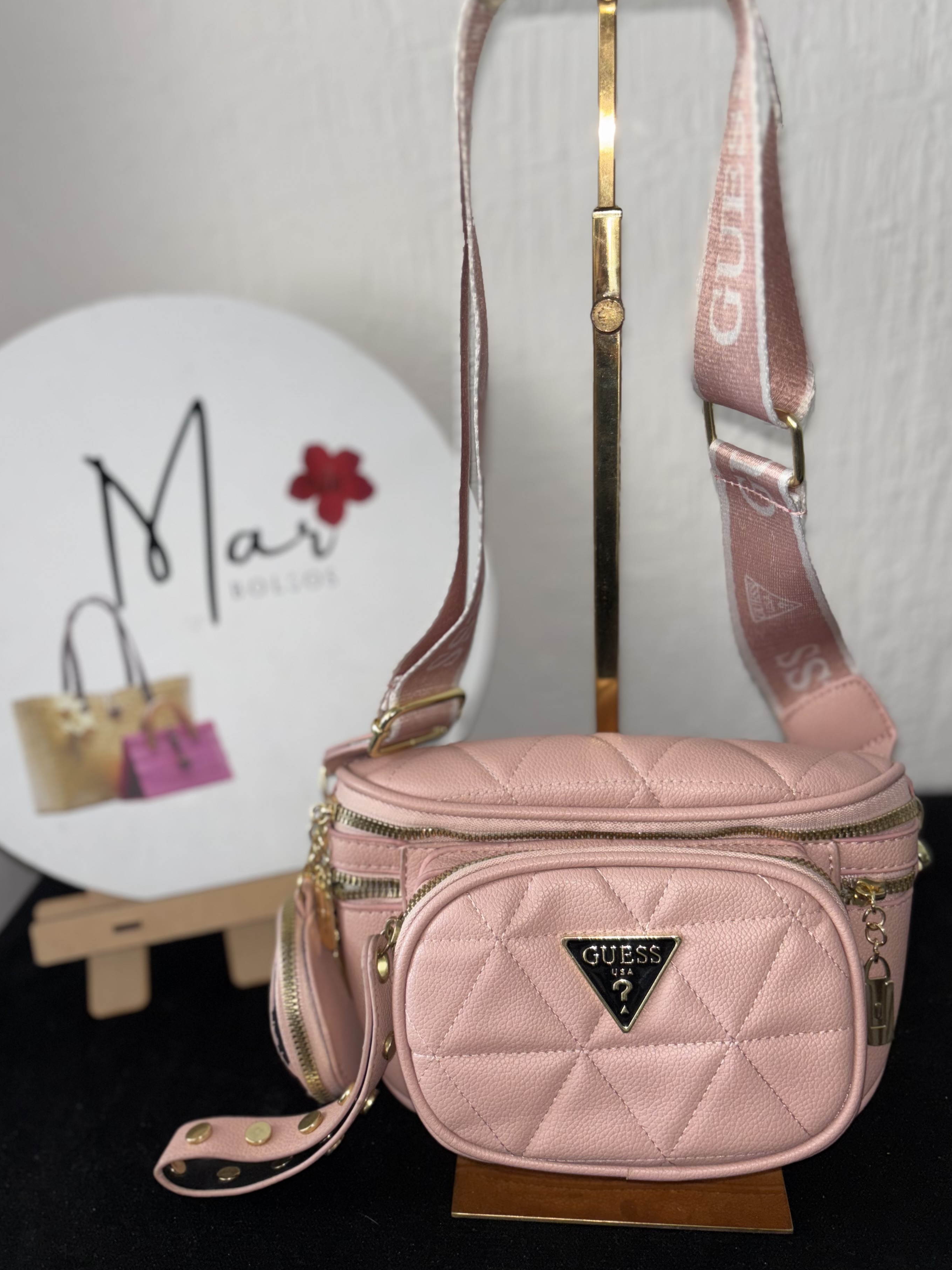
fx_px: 1063
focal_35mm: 29
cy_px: 649
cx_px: 440
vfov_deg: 61.7
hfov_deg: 48.2
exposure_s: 1/61
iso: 64
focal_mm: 5.96
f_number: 1.6
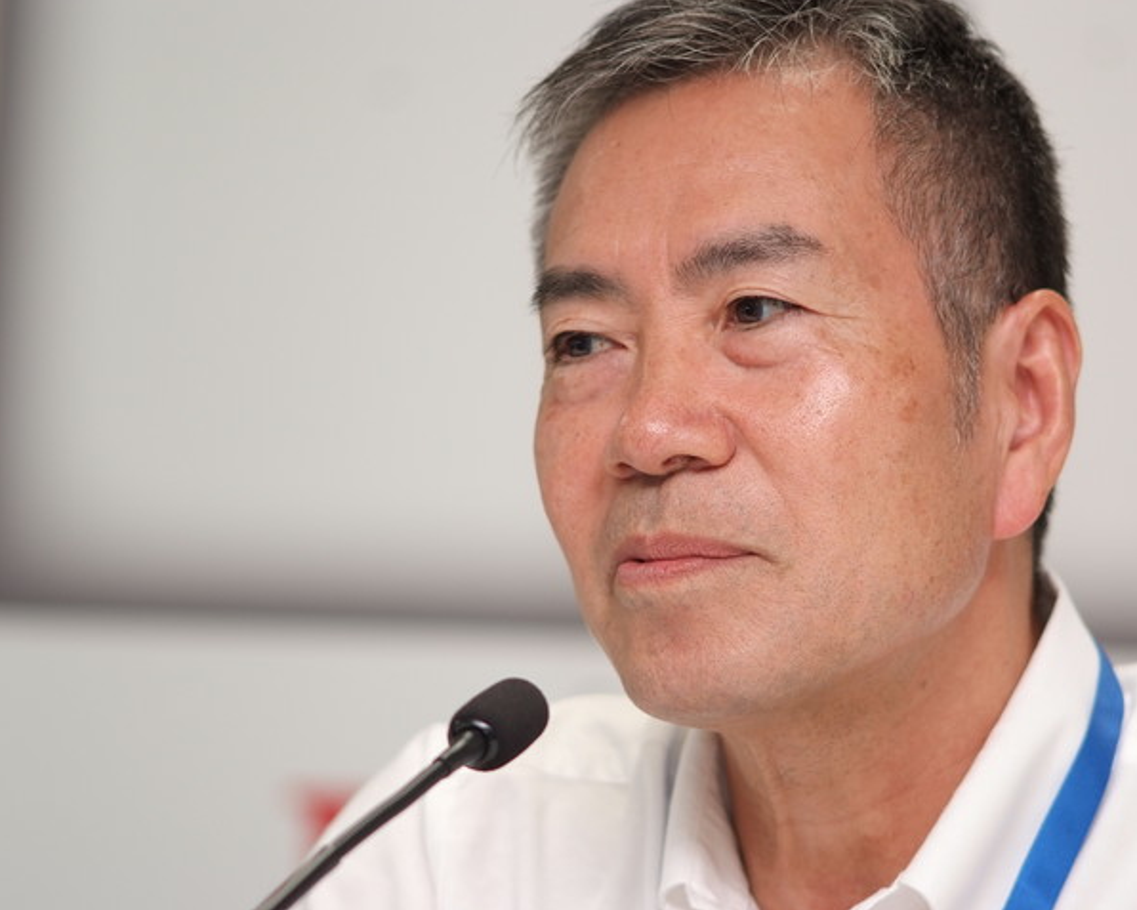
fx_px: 10299
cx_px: 681
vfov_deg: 5.1
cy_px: 454
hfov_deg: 6.3
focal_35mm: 306
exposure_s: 1/250
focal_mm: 180
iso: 400
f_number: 2.8
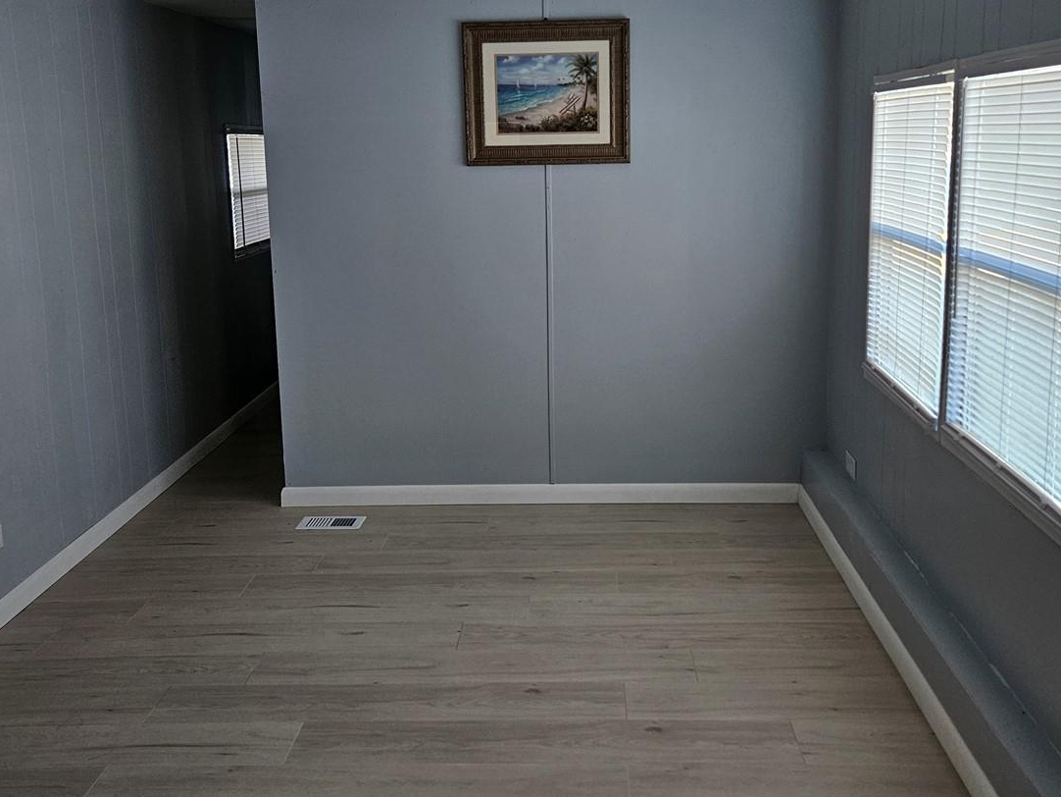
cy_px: 330
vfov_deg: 41.7
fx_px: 1042
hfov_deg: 53.9
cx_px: 568
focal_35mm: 34
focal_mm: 5.4
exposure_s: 1/180
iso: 160
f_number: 1.8
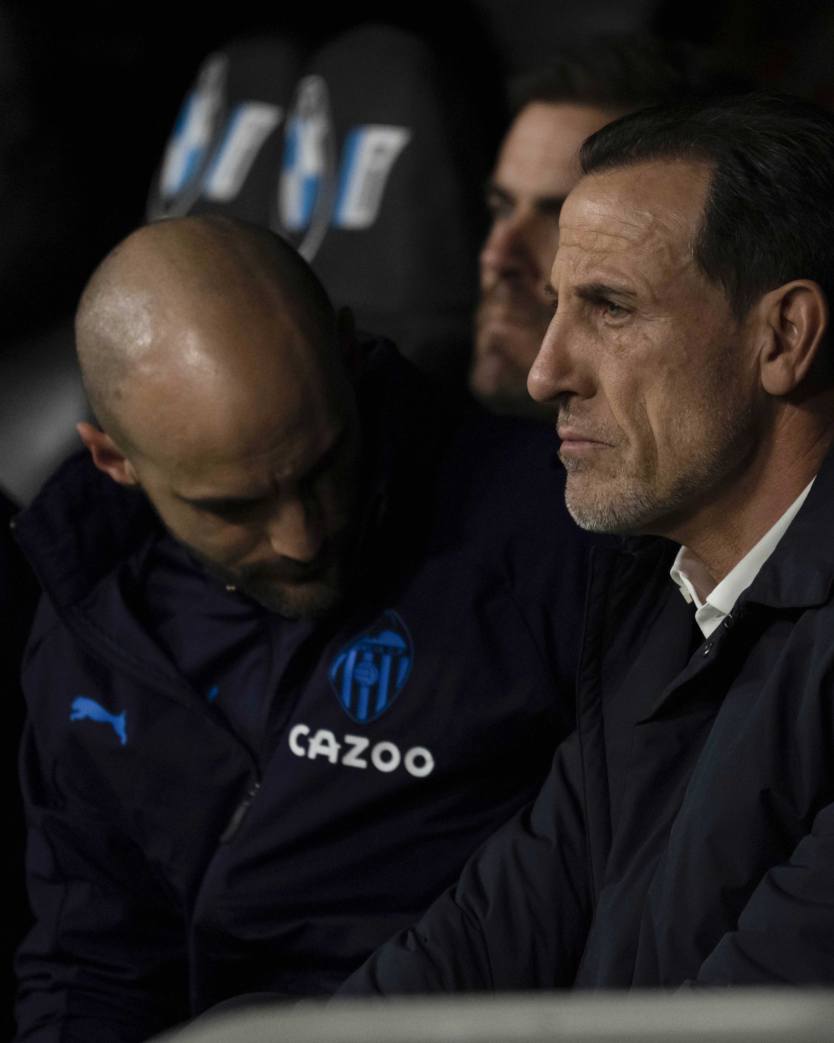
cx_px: 621
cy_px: 522
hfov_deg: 1.8
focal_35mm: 845
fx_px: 26073
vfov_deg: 2.3
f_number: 6.3
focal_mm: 600
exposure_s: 1/1250
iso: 5000
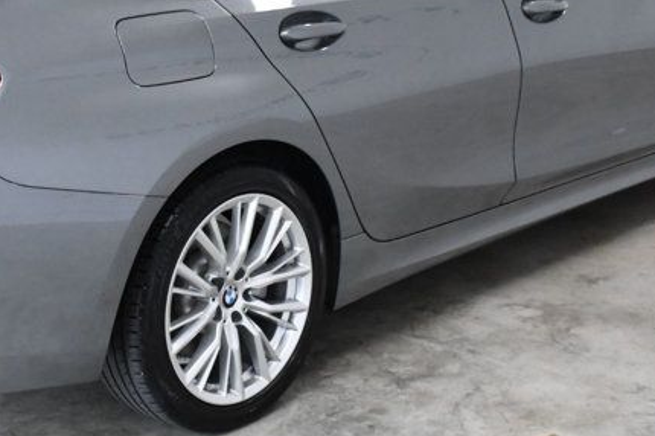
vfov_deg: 16.8
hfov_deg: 24.8
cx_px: 166
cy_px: 140
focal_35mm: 81
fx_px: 1473
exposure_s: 1/320
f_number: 9
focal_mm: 23
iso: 2500
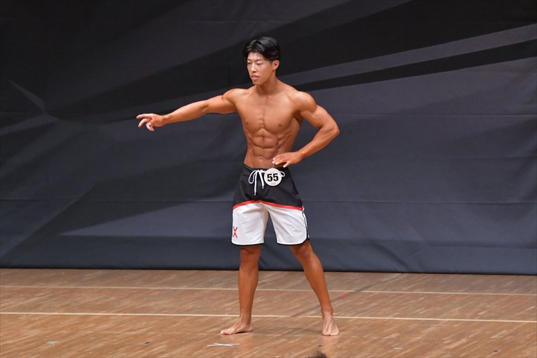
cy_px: 179
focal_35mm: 285
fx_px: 4249
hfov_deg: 7.2
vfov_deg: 4.8
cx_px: 268
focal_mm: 190
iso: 6400
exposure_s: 1/400
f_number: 5.6
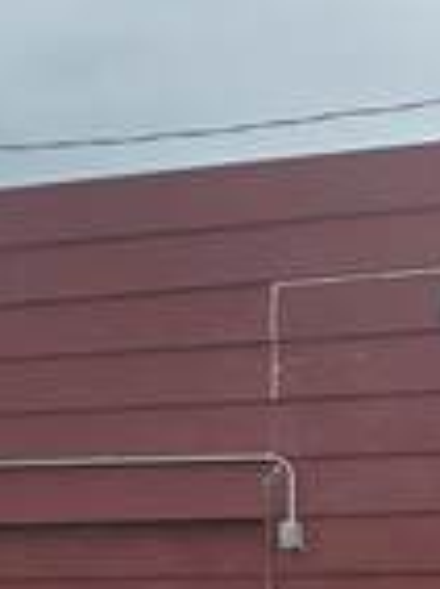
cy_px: 817
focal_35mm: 88
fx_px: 1496
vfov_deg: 20.0
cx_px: 1088
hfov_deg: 12.6
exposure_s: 1/345
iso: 50
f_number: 2.2
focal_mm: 2.2
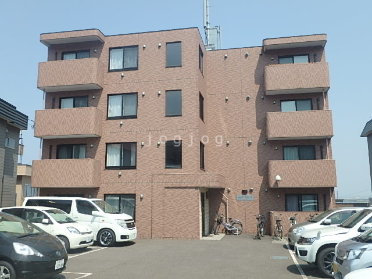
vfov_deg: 41.8
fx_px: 365
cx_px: 186
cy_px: 140
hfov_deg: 54.0
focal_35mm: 34
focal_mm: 6
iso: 125
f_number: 4.9
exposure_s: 1/640
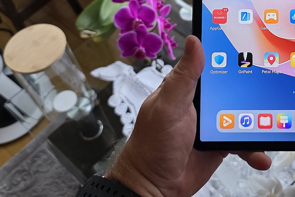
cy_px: -6
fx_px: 459
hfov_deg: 33.8
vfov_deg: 23.1
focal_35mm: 56
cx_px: 263
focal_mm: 6.3
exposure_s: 1/100
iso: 250
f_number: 1.7
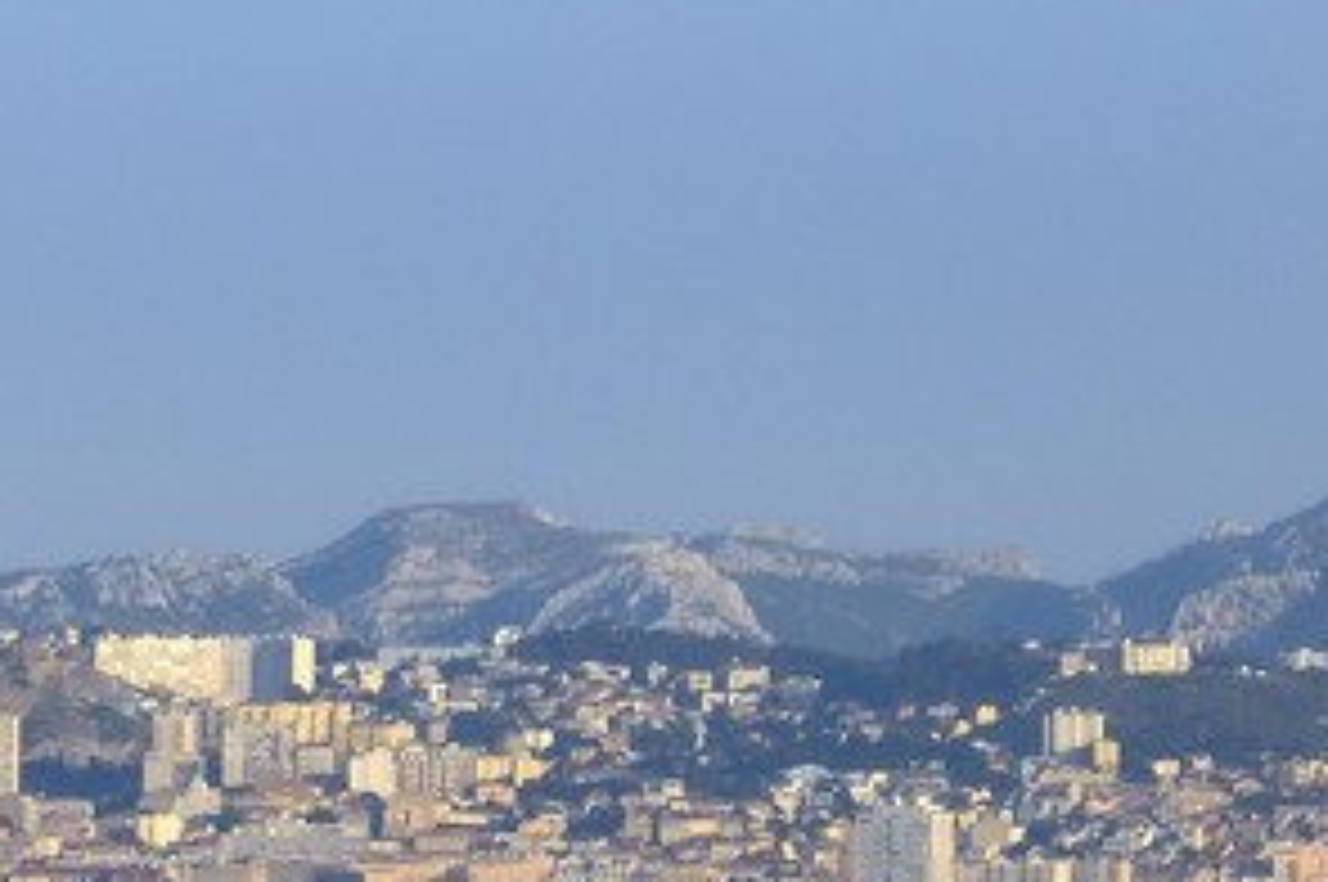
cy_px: 1971
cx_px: -2197
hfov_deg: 3.0
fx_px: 24946
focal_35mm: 677
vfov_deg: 2.0
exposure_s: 1/320
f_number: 10
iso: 200
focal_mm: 125
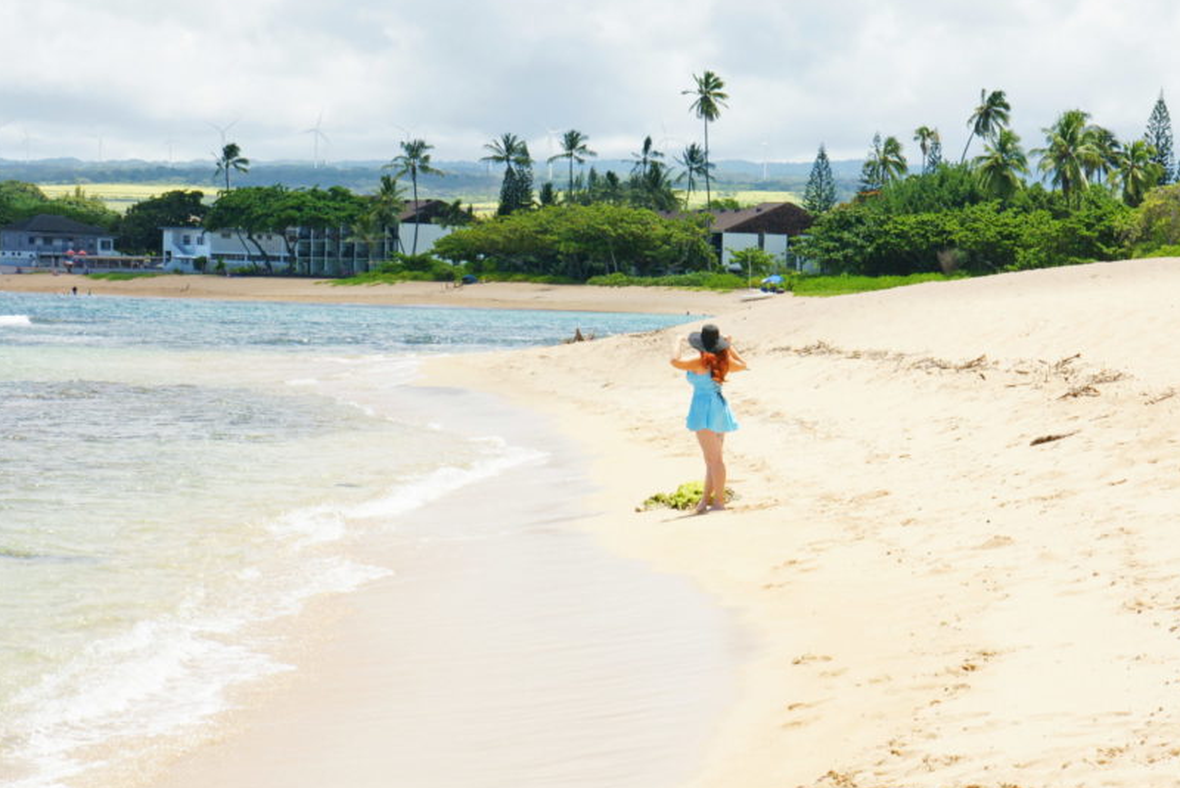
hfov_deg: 21.2
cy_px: 377
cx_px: 652
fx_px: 3148
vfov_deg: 14.3
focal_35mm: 96
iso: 200
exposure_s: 1/400
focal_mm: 50
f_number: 10
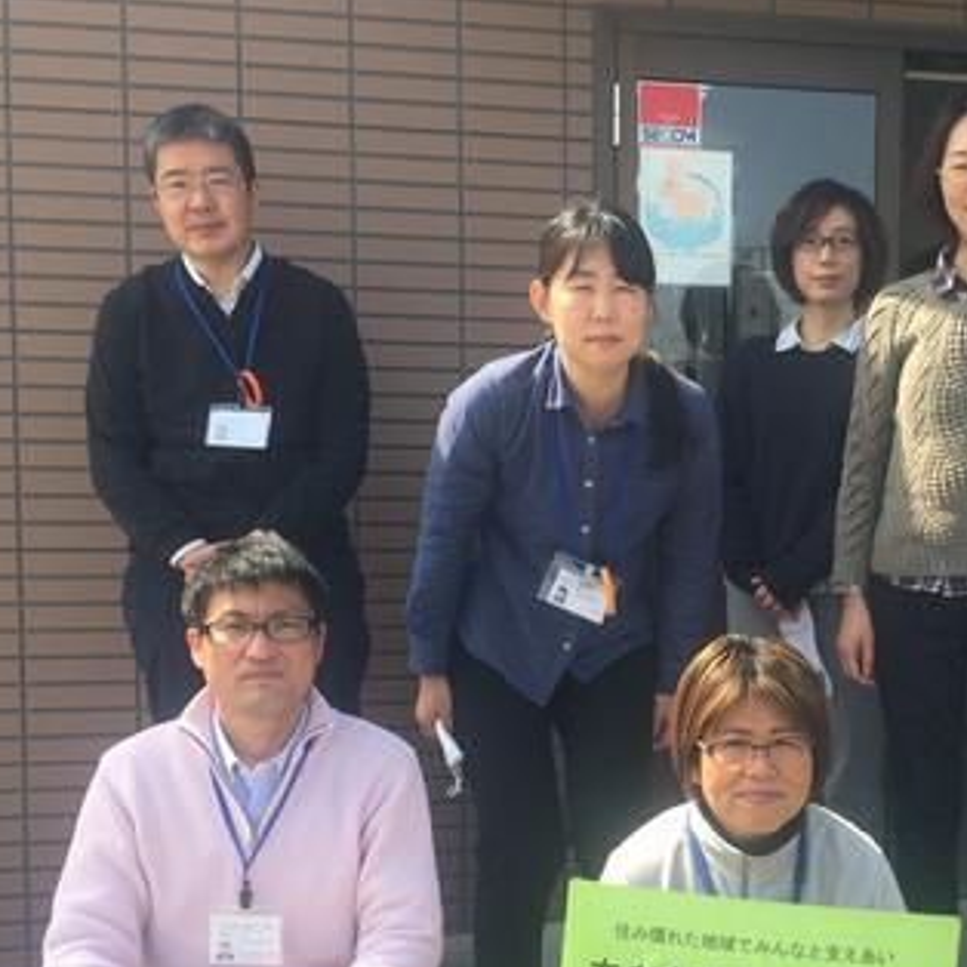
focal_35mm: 49
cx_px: 764
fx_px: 1549
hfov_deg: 33.7
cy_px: 613
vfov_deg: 34.5
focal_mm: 4.15
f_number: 2.2
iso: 32
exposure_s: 1/599
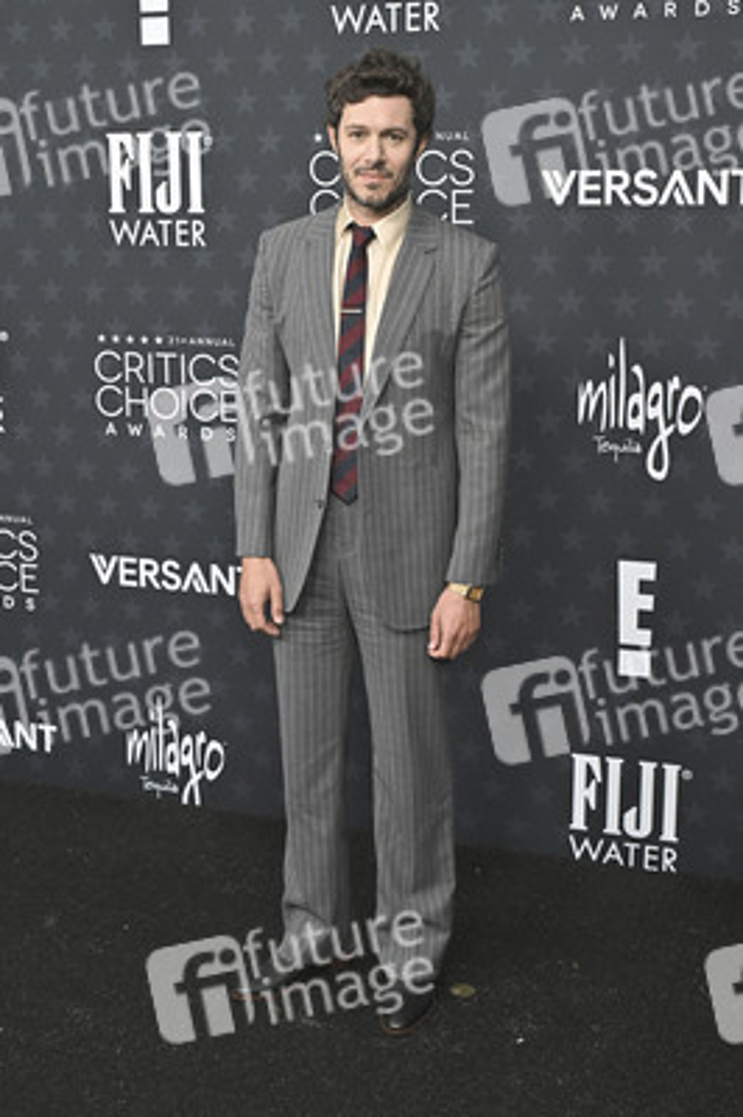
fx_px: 1302
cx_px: 372
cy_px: 558
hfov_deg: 31.8
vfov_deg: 46.4
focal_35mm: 42
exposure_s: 1/320
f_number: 5.6
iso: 1250
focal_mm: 42
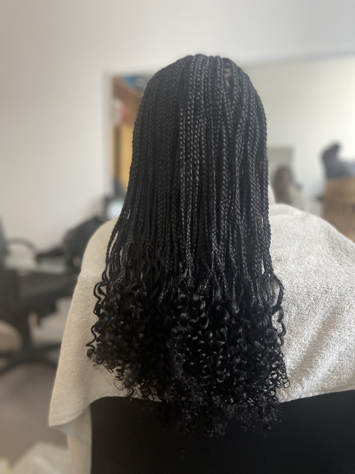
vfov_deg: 67.3
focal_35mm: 26
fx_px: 356
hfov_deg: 53.1
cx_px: 178
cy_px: 237
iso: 500
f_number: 1.6
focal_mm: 5.1
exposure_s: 1/46
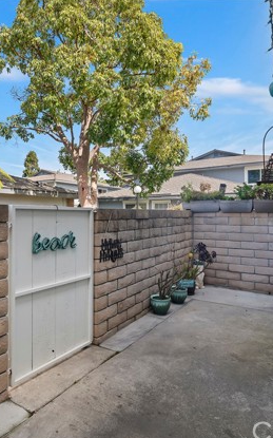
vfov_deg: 79.7
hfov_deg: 53.8
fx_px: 262
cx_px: 90
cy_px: 222
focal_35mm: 22
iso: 500
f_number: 11
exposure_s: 1/125
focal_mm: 14
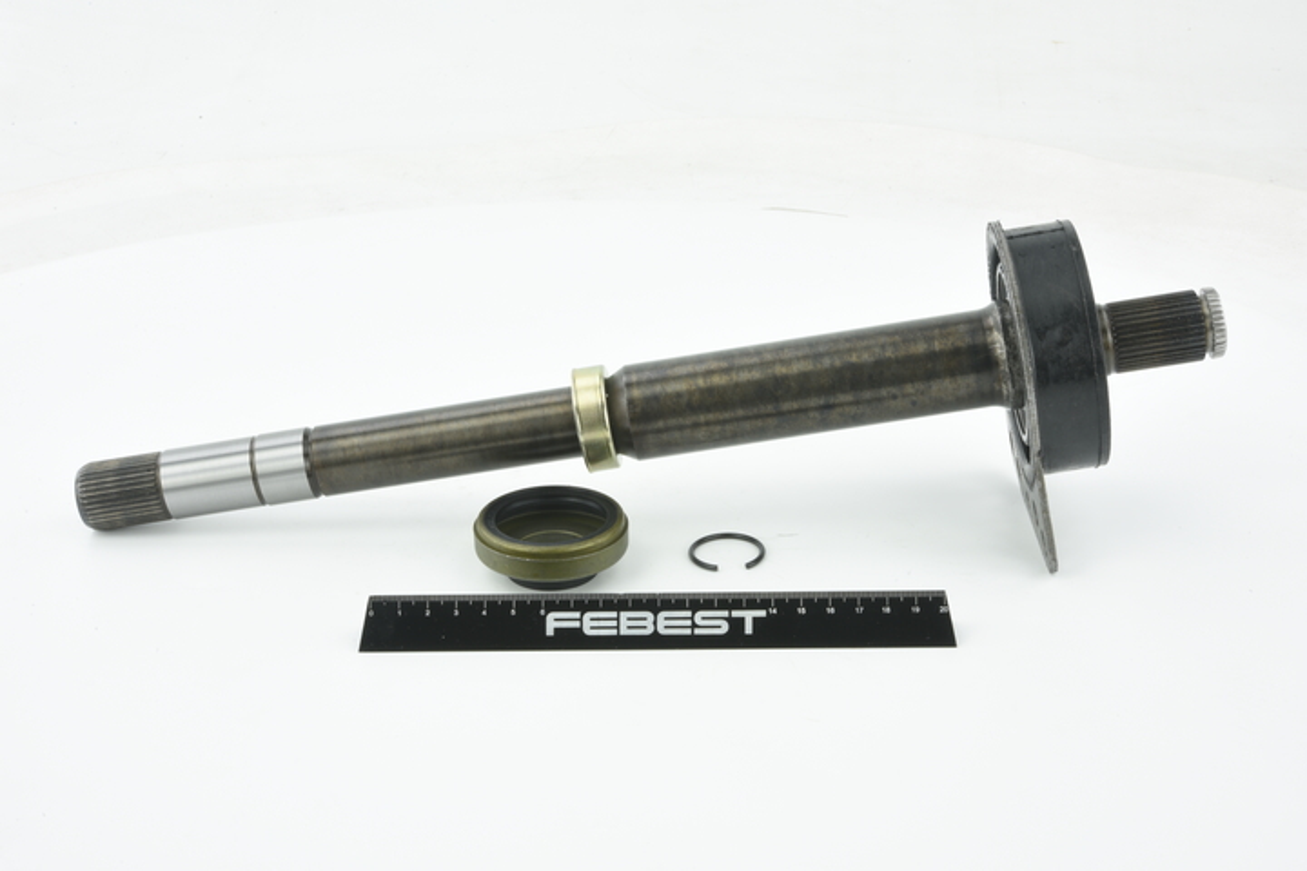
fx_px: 2178
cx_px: 654
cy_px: 436
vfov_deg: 22.6
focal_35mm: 60
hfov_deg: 33.4
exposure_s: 1/2
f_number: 32
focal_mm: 60
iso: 64
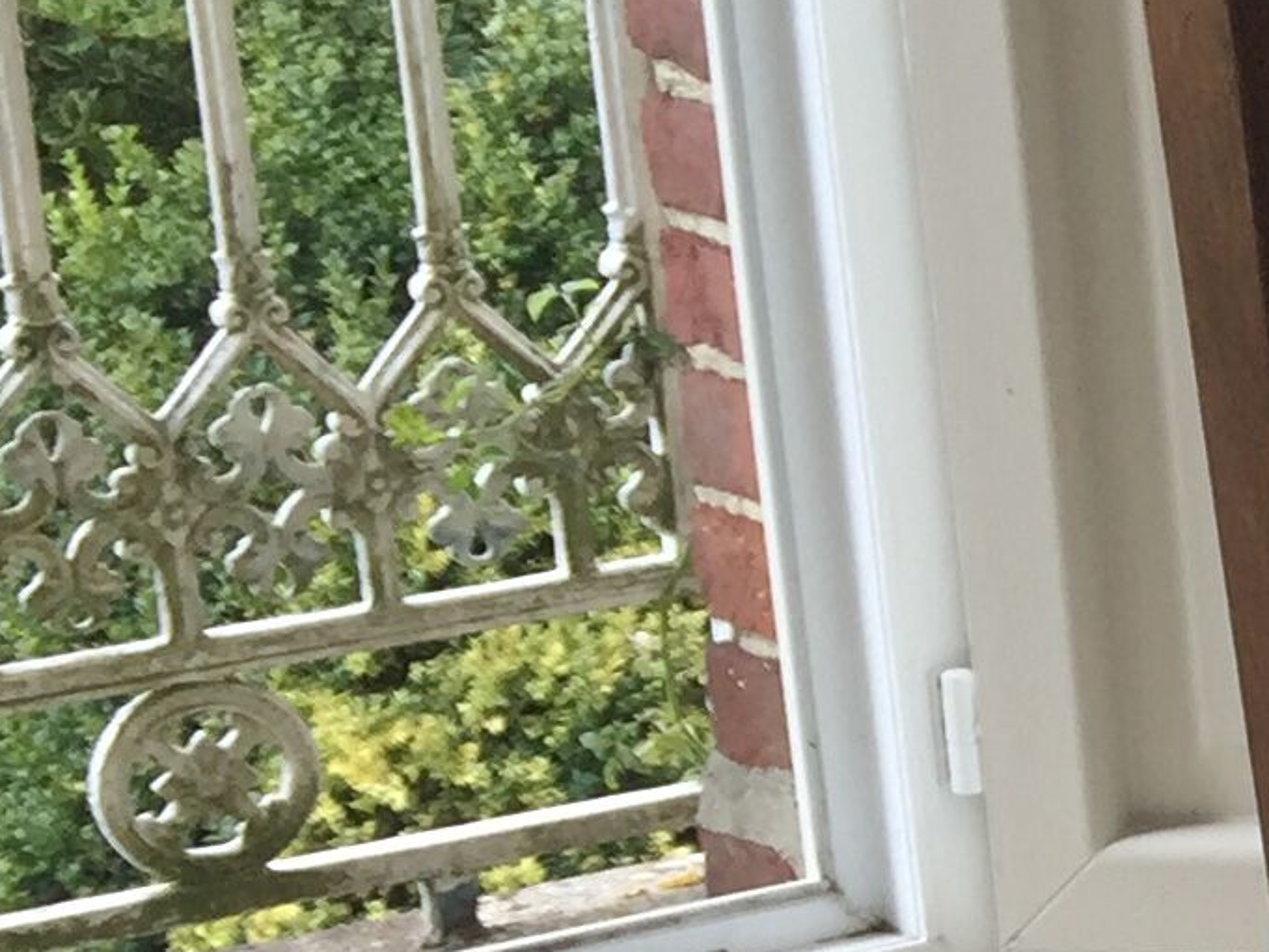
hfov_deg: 11.8
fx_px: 5097
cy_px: 943
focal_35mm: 139
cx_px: 2983
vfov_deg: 10.6
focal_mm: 4.15
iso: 32
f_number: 2.2
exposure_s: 1/344
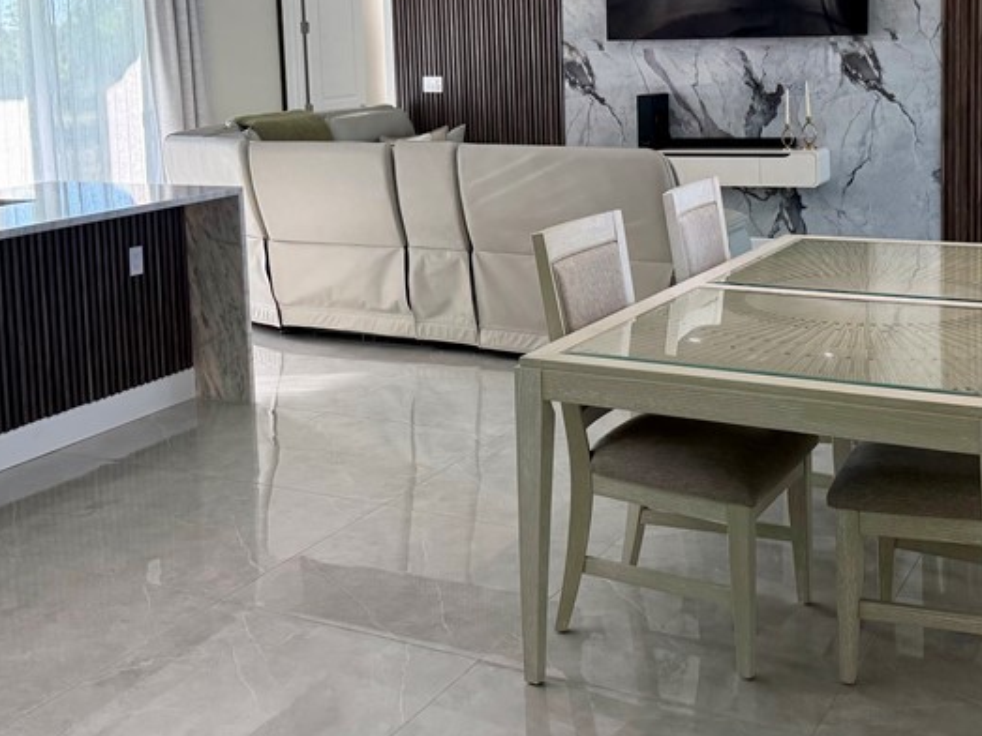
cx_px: 475
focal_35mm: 47
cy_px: 180
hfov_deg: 40.4
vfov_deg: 30.3
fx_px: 1333
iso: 160
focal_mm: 6.76
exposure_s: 1/235
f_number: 1.78
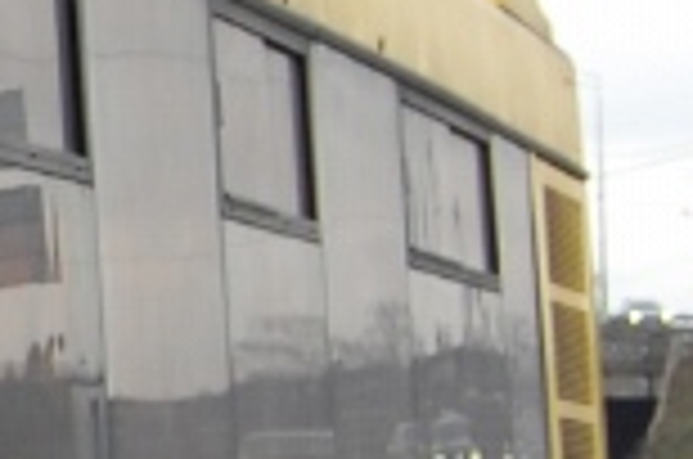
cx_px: -1017
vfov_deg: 4.2
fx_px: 6282
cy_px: 396
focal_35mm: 327
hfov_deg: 6.0
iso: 280
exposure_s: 1/125
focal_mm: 28
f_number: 5.6
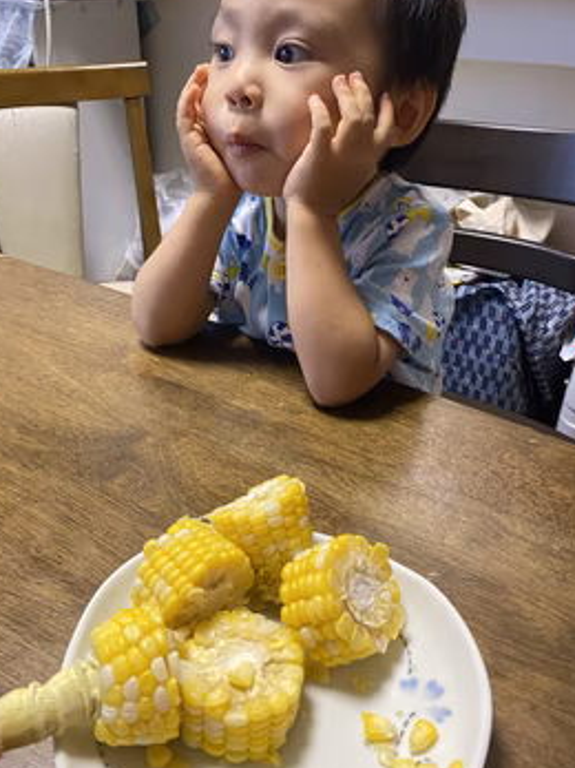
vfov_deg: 59.9
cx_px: 263
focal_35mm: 30
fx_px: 665
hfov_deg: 46.7
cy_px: 356
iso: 320
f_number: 1.8
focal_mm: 4.25
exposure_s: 1/60
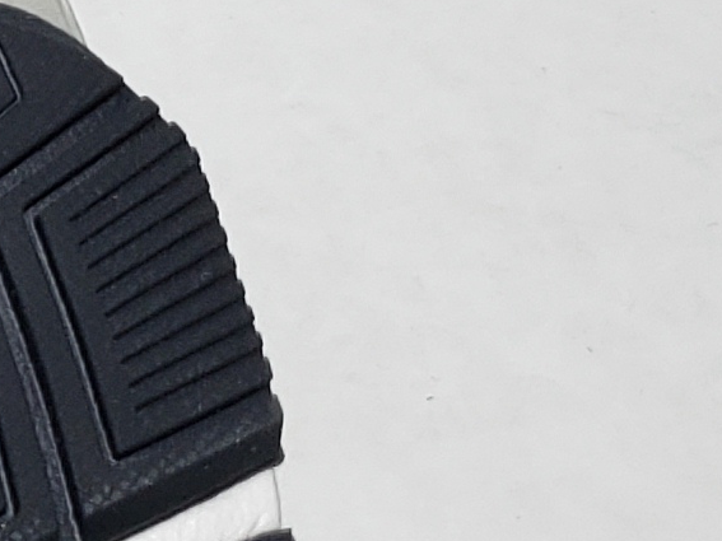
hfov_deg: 9.6
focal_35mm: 185
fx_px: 3858
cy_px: 210
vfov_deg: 8.0
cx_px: -974
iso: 50
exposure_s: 1/380
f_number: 1.5
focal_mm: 4.3
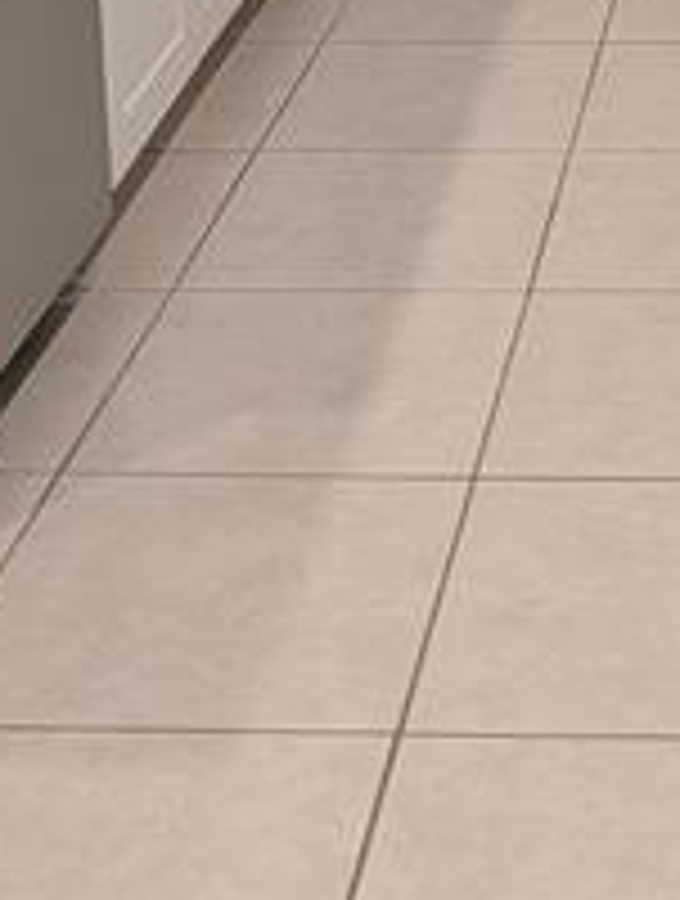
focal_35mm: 92
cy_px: -284
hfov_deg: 15.6
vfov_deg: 19.5
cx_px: 806
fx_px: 2399
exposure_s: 1/120
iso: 24
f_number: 1.68
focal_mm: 6.9
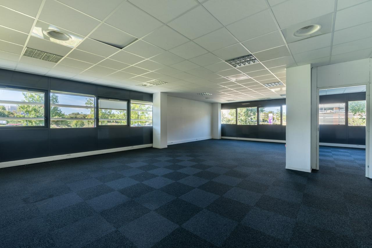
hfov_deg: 100.4
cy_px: 124
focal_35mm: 15
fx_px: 155
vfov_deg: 77.4
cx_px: 186
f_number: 11
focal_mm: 15
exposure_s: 1/40
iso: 100
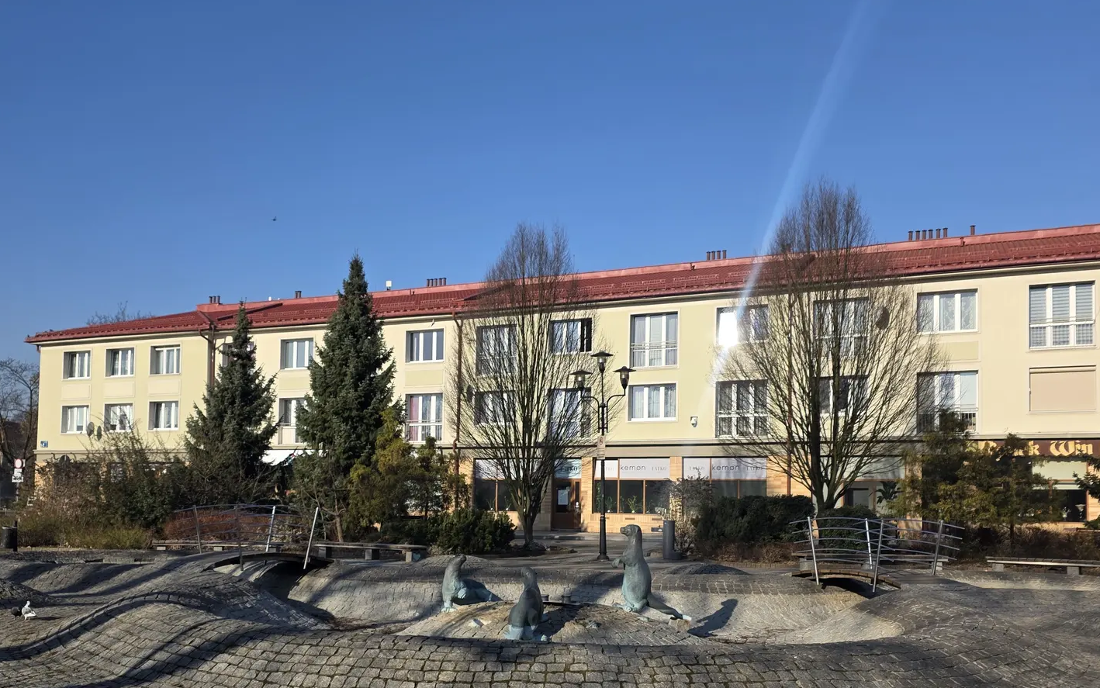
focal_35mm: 33
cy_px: 452
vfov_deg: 38.0
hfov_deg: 57.8
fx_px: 990
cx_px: 458
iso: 80
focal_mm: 6.3
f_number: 1.7
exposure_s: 1/5447
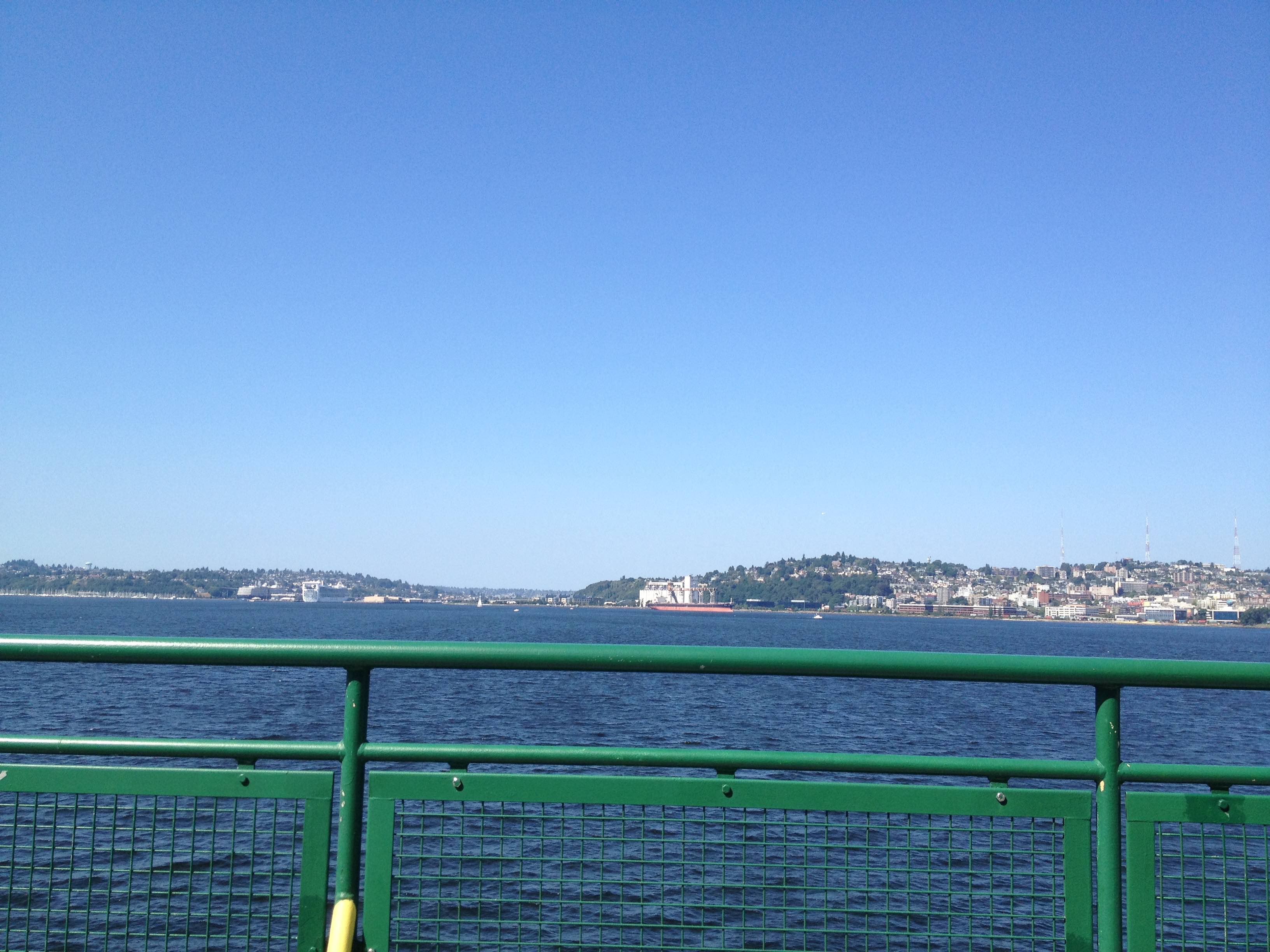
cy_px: 476
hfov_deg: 52.6
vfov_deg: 40.7
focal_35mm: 35
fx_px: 1284
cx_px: 635
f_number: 2.4
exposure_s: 1/1534
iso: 64
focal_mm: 4.28
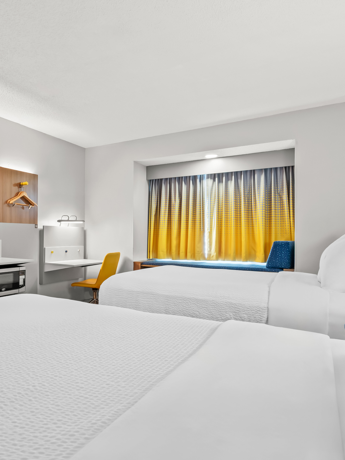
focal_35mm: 26
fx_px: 346
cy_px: 230
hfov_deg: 49.8
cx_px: 67
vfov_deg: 67.2
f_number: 7.1
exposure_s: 1/2
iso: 250
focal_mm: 11.8
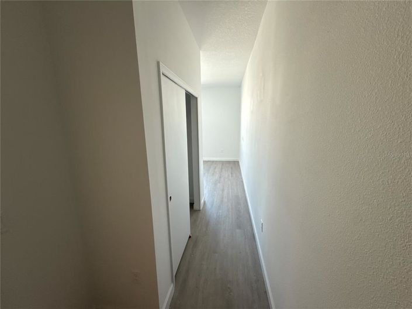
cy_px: 154
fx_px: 167
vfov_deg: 85.6
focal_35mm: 14
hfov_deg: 102.1
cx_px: 206
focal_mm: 2.22
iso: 160
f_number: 2.2
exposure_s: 1/120
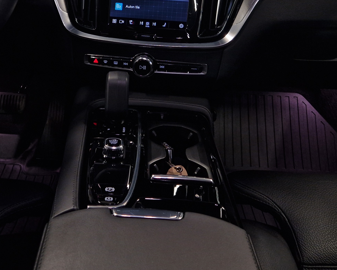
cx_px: 120
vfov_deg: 32.0
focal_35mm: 46
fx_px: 459
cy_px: 57
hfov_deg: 40.0
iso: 125
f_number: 1.8
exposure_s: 1/50
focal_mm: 5.4
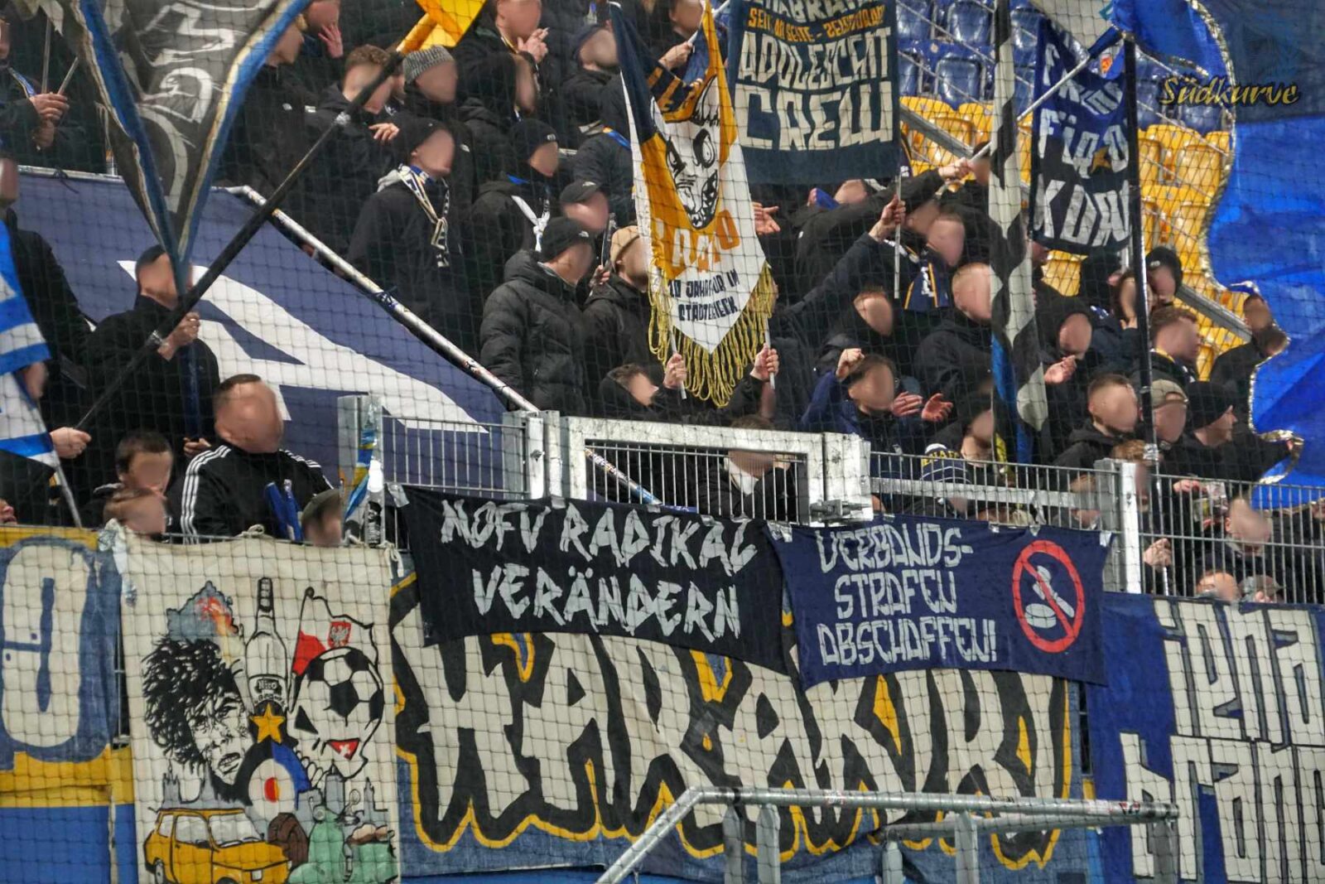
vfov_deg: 6.7
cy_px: 442
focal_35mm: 206
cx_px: 662
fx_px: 7564
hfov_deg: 10.0
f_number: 6.3
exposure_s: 1/250
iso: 4000
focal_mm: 137
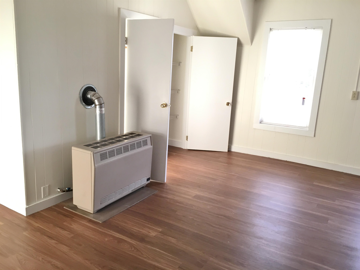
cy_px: 135
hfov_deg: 61.7
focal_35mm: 29
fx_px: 302
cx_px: 180
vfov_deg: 48.2
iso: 64
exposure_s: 1/30
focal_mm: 4.15
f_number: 2.2
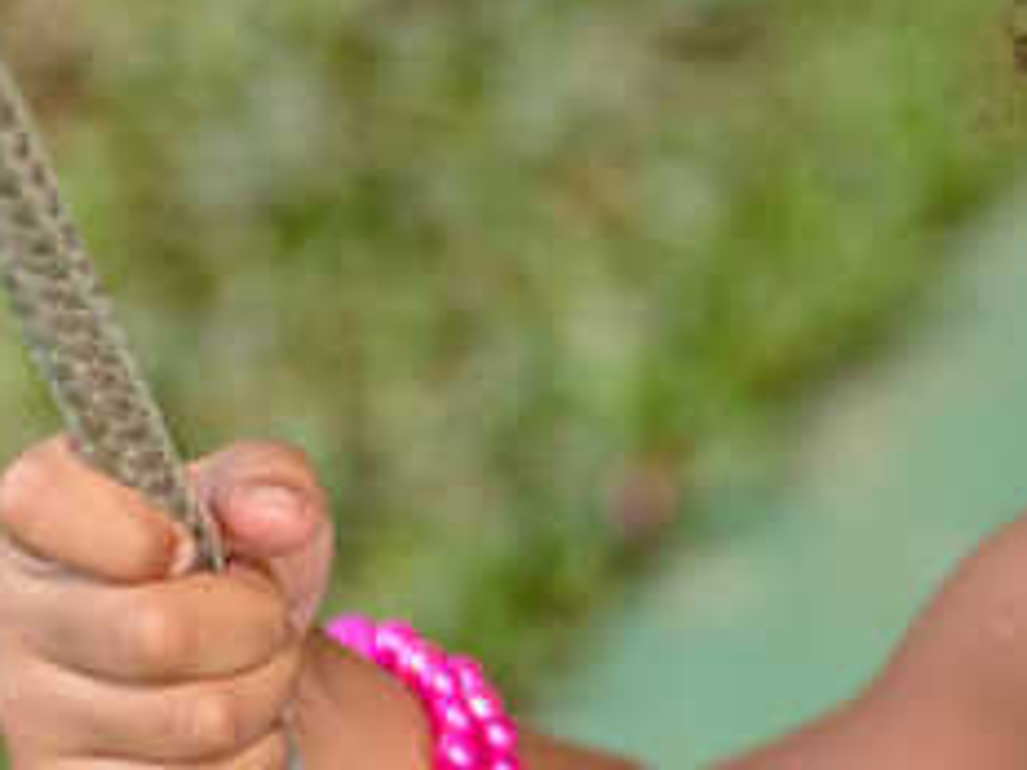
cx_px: 1828
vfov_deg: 8.5
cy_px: 560
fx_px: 5162
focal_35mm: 174
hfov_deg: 10.7
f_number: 1.8
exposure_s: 1/1000
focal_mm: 35
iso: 250
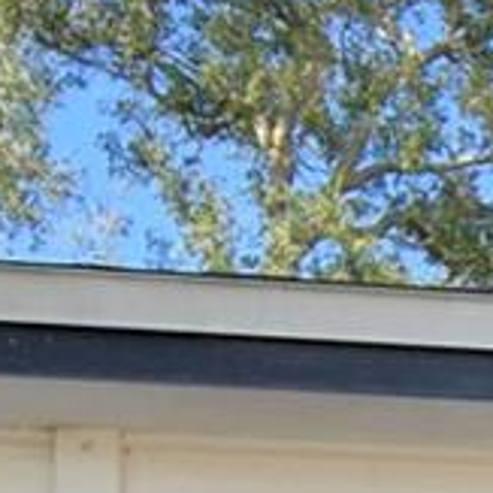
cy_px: 1180
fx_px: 2546
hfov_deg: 8.9
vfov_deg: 9.8
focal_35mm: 158
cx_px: 1509
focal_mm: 13
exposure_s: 1/640
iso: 100
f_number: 5
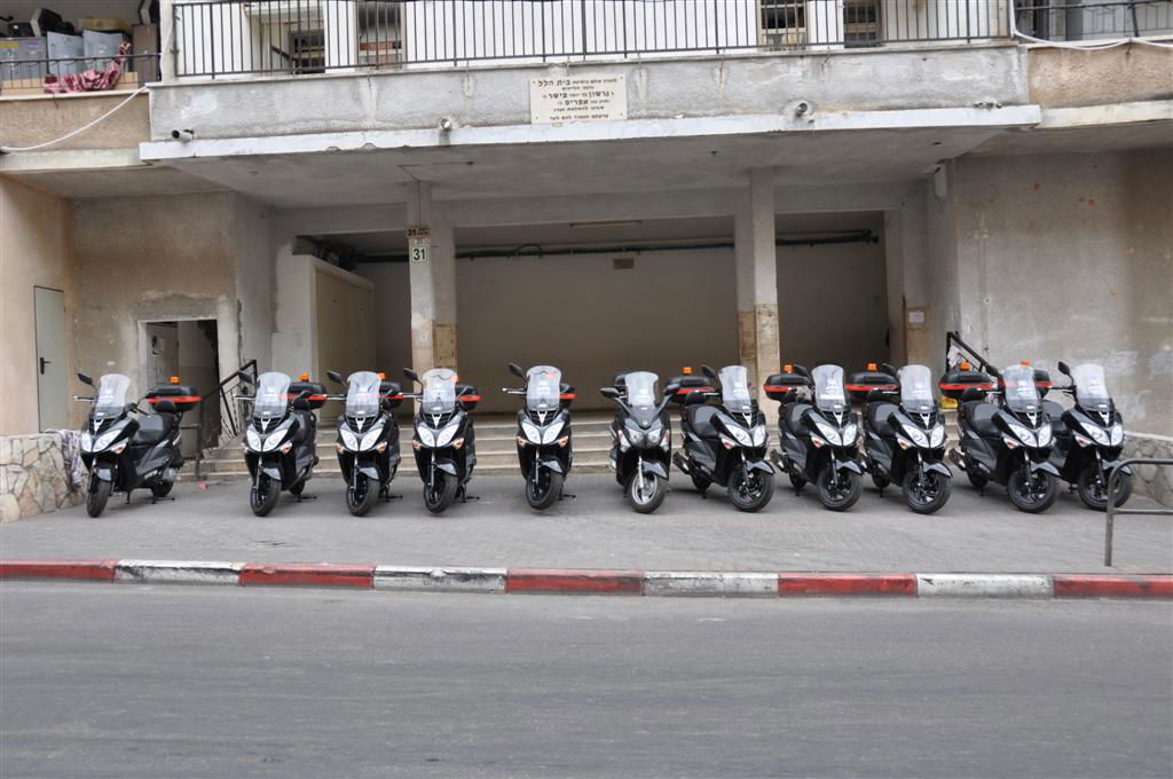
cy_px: 390
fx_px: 1074
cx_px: 586
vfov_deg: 39.9
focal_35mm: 33
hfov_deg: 57.3
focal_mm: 22
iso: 200
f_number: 7.1
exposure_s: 1/200
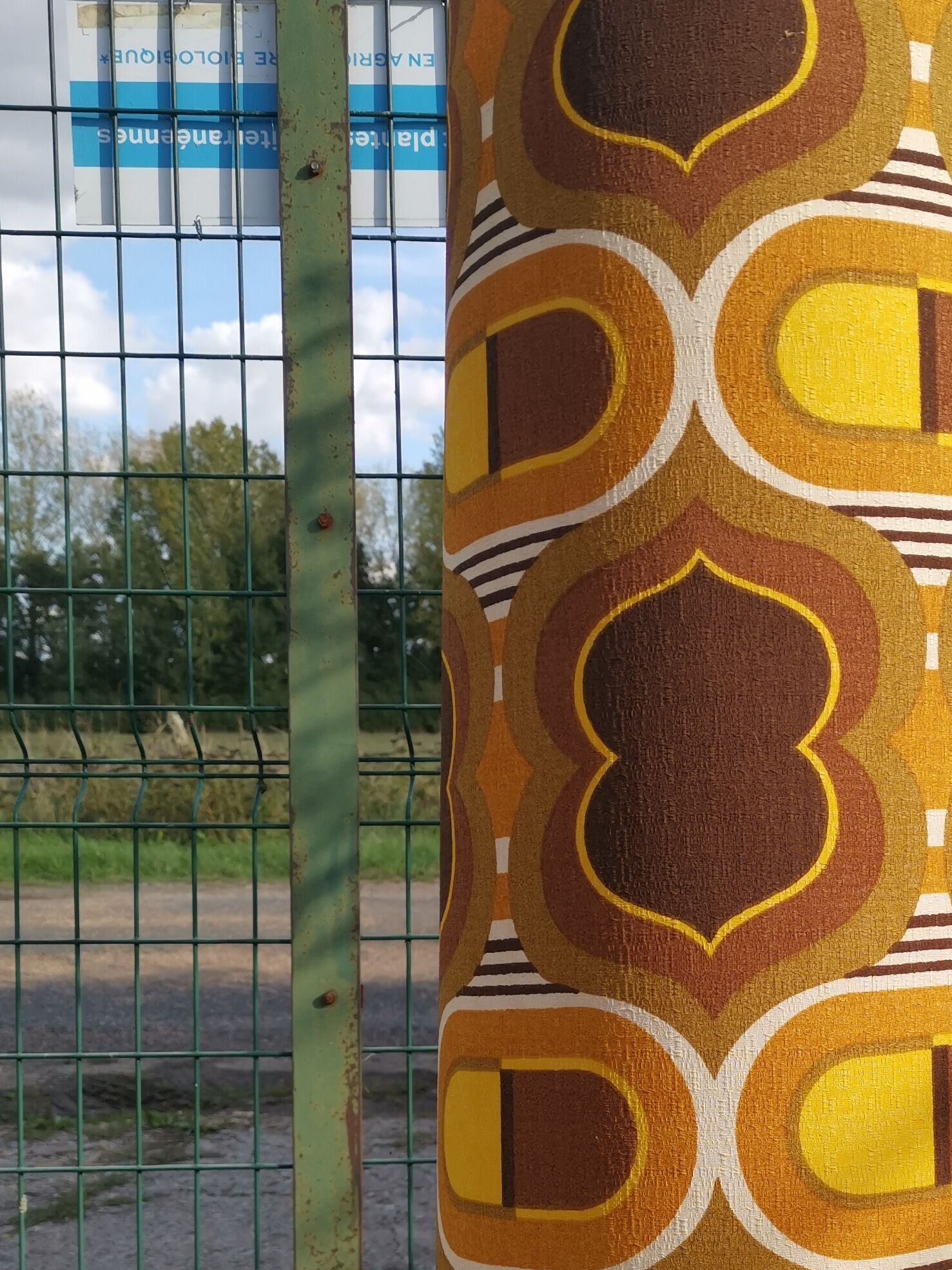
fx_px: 1834
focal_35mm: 50
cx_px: 732
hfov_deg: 28.6
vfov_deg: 37.5
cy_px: 917
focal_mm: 5.58
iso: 50
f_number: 1.8
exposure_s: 1/1193
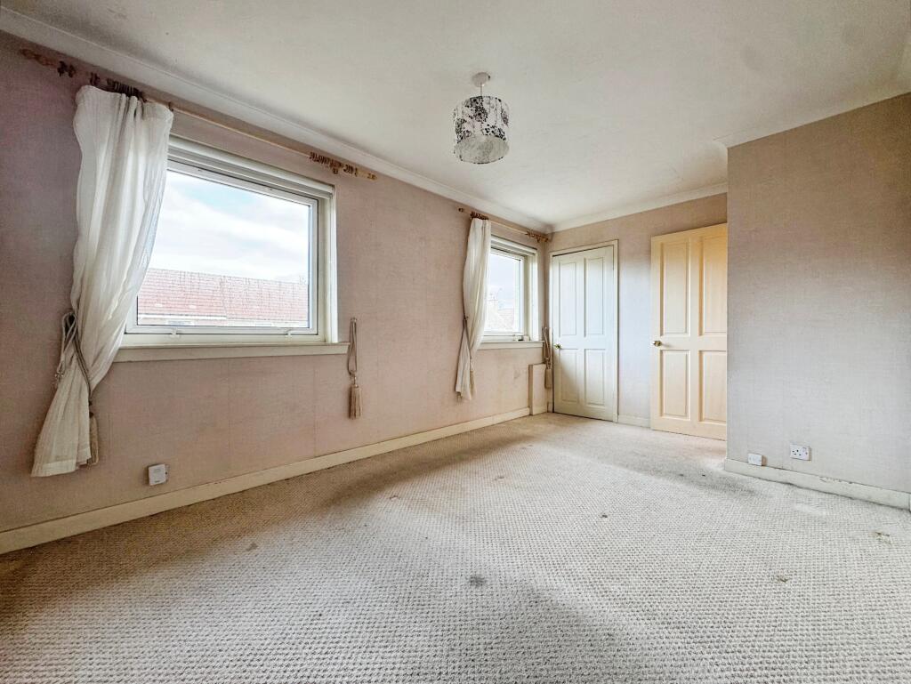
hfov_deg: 102.0
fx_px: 369
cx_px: 456
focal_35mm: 14
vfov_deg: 85.7
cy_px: 342
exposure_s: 1/100
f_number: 2.2
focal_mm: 2.22
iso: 160
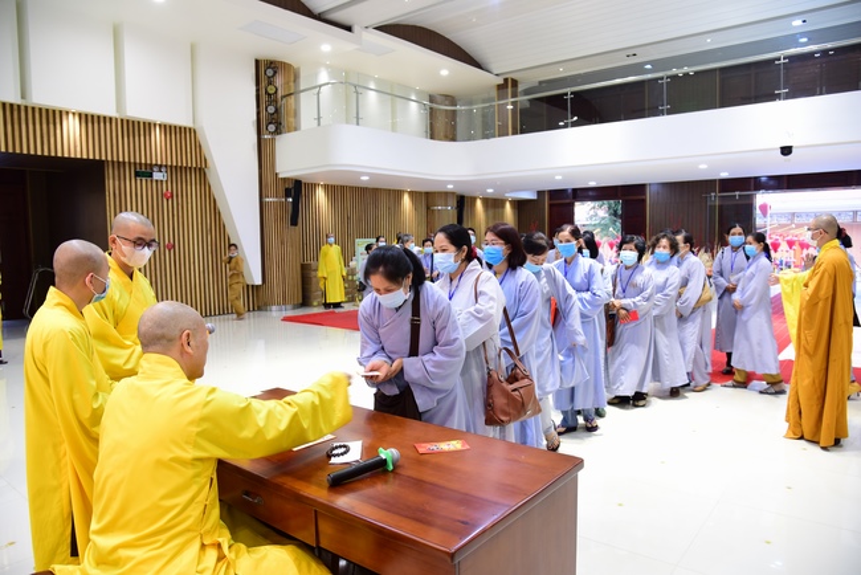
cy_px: 288
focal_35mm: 24
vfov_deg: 53.2
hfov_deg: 73.7
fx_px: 574
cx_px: 430
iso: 1000
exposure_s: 1/30
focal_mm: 24
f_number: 5
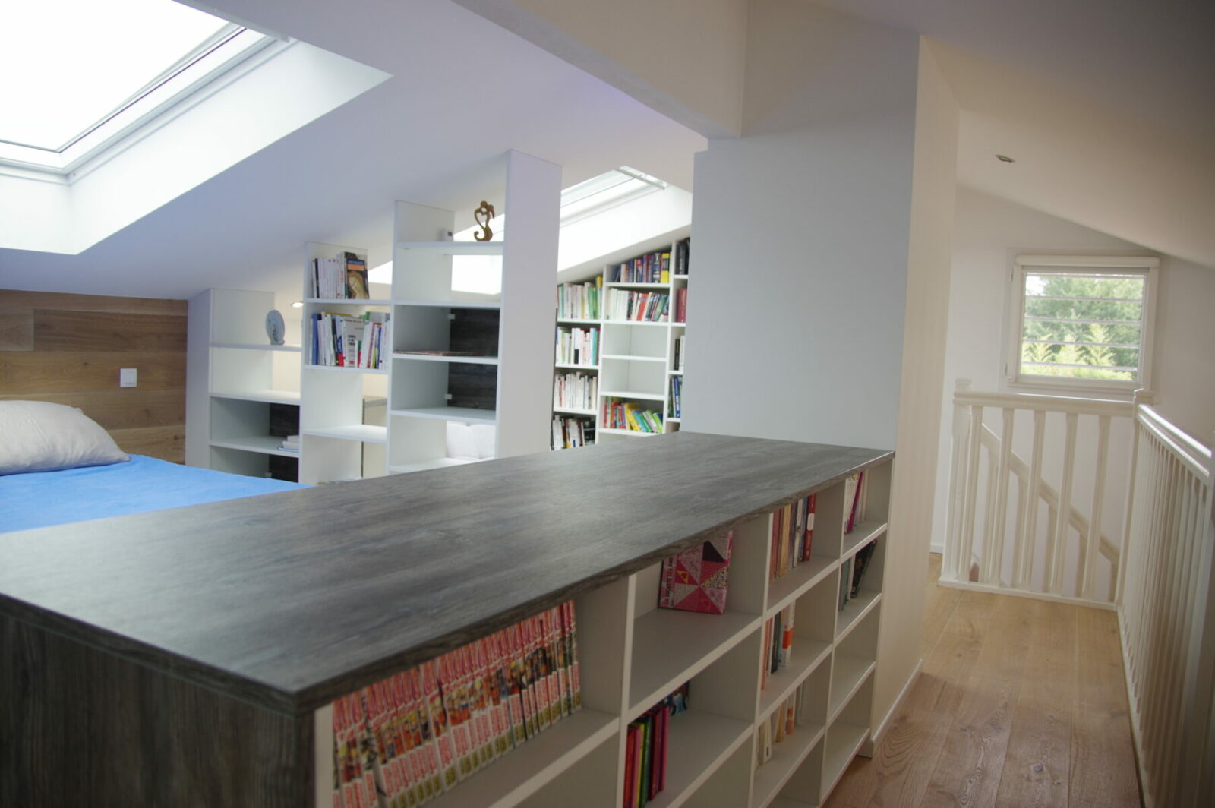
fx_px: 910
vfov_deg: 47.9
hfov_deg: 67.4
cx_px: 608
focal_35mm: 27
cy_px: 404
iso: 200
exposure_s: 1/60
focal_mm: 18
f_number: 3.5
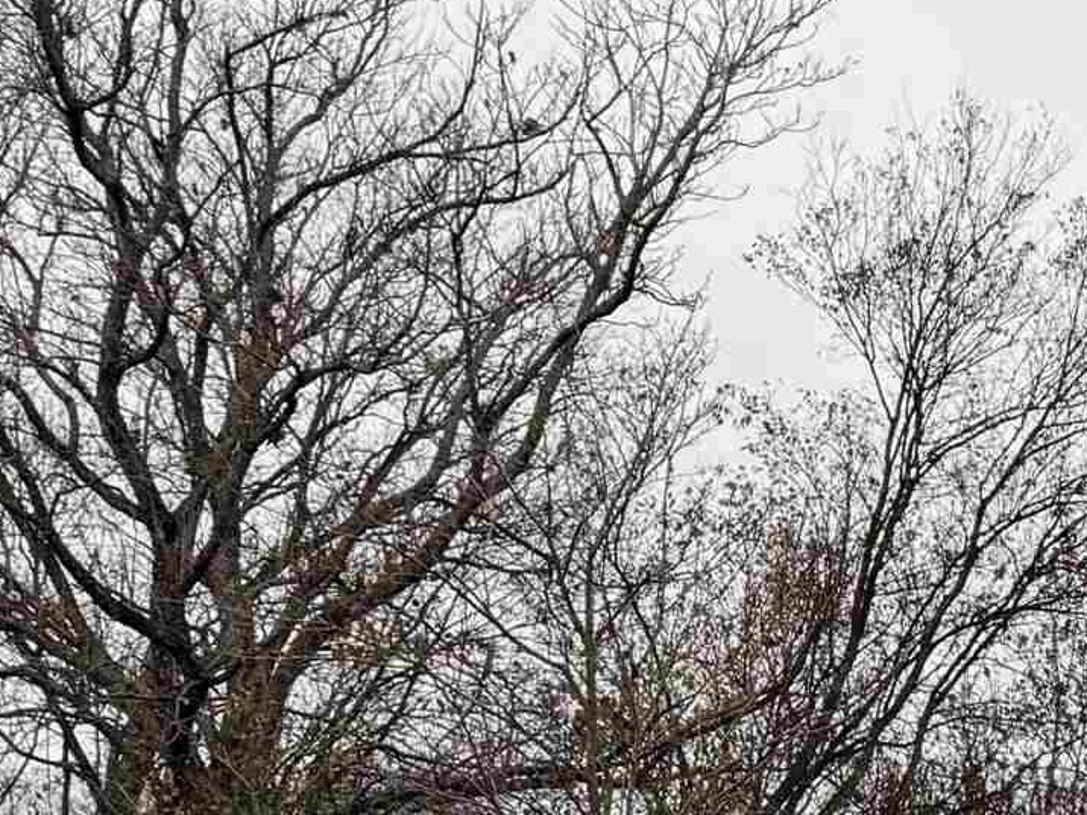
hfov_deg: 16.5
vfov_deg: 13.7
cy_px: 1106
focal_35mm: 103
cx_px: 1860
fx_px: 3234
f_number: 1.78
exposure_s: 1/849
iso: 80
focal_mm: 6.76
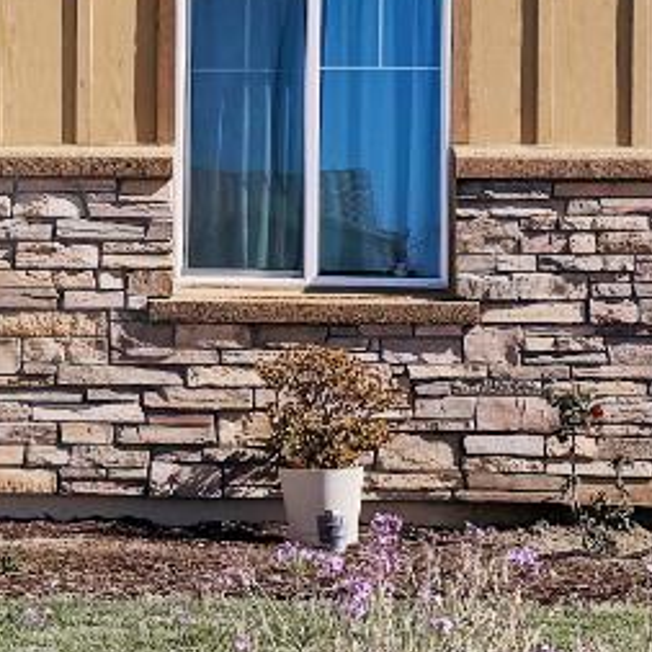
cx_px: -31
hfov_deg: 13.6
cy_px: 259
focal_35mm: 126
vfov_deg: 13.8
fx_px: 2685
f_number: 1.78
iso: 80
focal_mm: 6.76
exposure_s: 1/7937
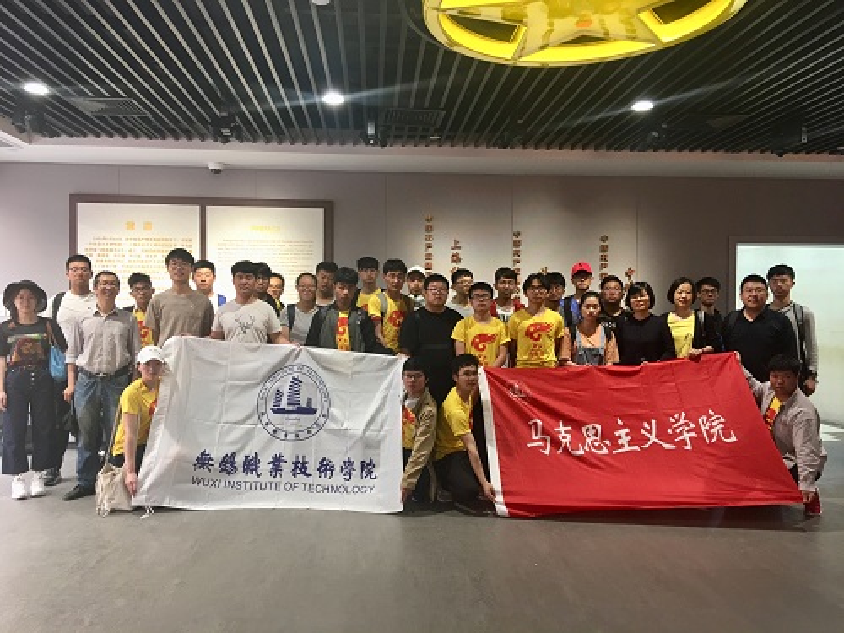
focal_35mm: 29
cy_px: 316
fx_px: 707
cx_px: 422
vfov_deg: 48.2
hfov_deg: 61.7
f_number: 2.2
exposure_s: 1/17
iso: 50
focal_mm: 4.15
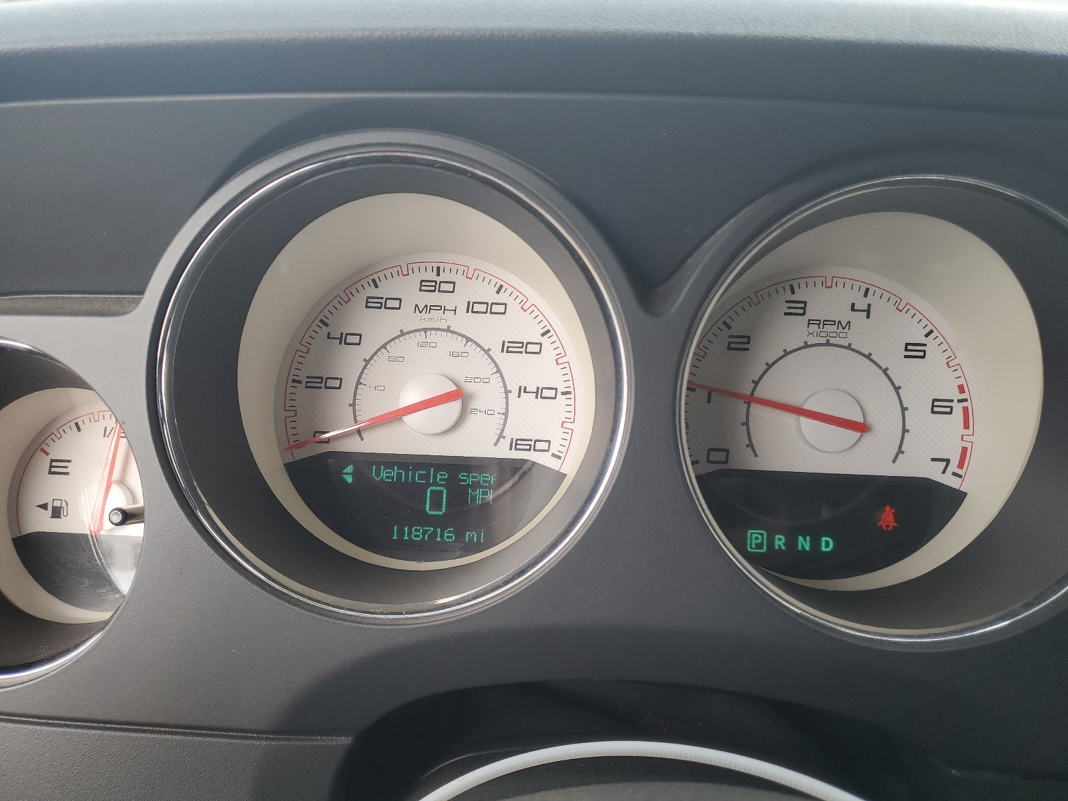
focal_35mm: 26
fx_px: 802
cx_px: 534
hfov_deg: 67.3
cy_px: 400
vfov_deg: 53.1
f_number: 1.5
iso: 50
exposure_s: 1/123
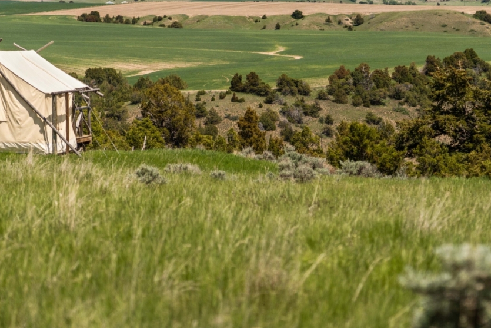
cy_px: 48
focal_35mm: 184
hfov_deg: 11.2
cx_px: 250
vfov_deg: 7.5
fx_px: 2510
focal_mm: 100
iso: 200
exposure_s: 1/3200
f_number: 4
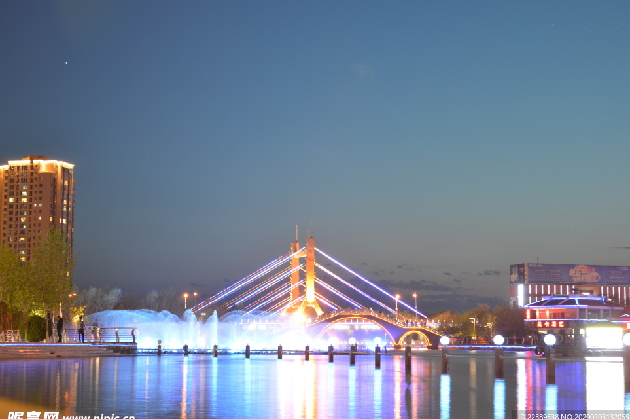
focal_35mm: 67
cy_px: 207
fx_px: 1171
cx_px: 332
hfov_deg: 30.1
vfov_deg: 20.3
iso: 100
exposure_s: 6
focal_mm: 42
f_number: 4.8
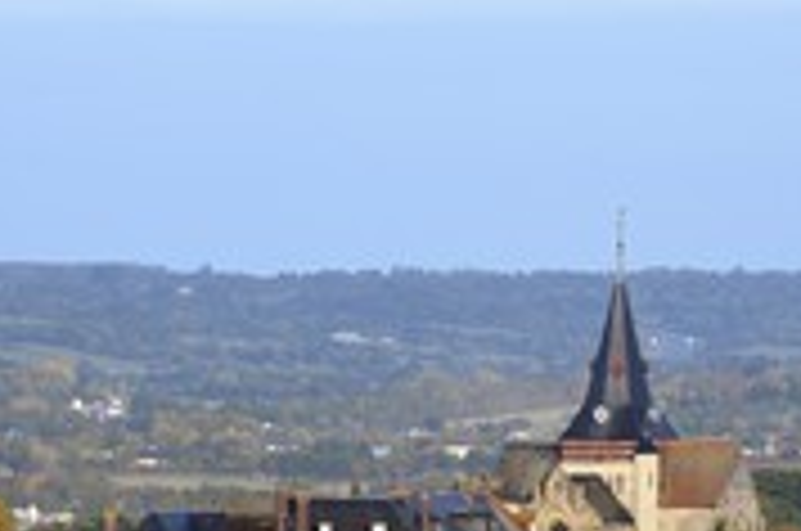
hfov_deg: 4.4
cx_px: 792
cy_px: 626
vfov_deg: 2.9
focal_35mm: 473
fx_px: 10505
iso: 200
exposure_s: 1/200
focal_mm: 200
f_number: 8
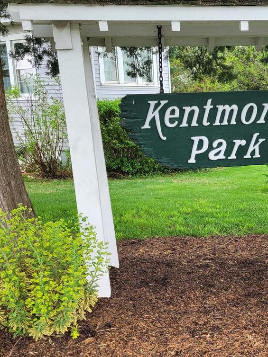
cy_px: 229
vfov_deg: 35.9
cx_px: 242
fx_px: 547
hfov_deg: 26.6
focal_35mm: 53
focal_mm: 5.4
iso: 40
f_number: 1.8
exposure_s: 1/198
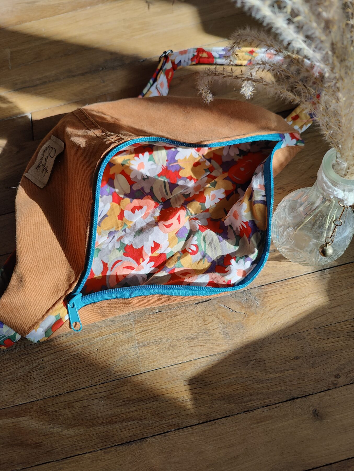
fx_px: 313
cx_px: 177
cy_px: 236
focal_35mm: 23
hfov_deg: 59.0
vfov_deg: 73.9
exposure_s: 1/622
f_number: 1.8
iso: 50
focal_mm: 6.06
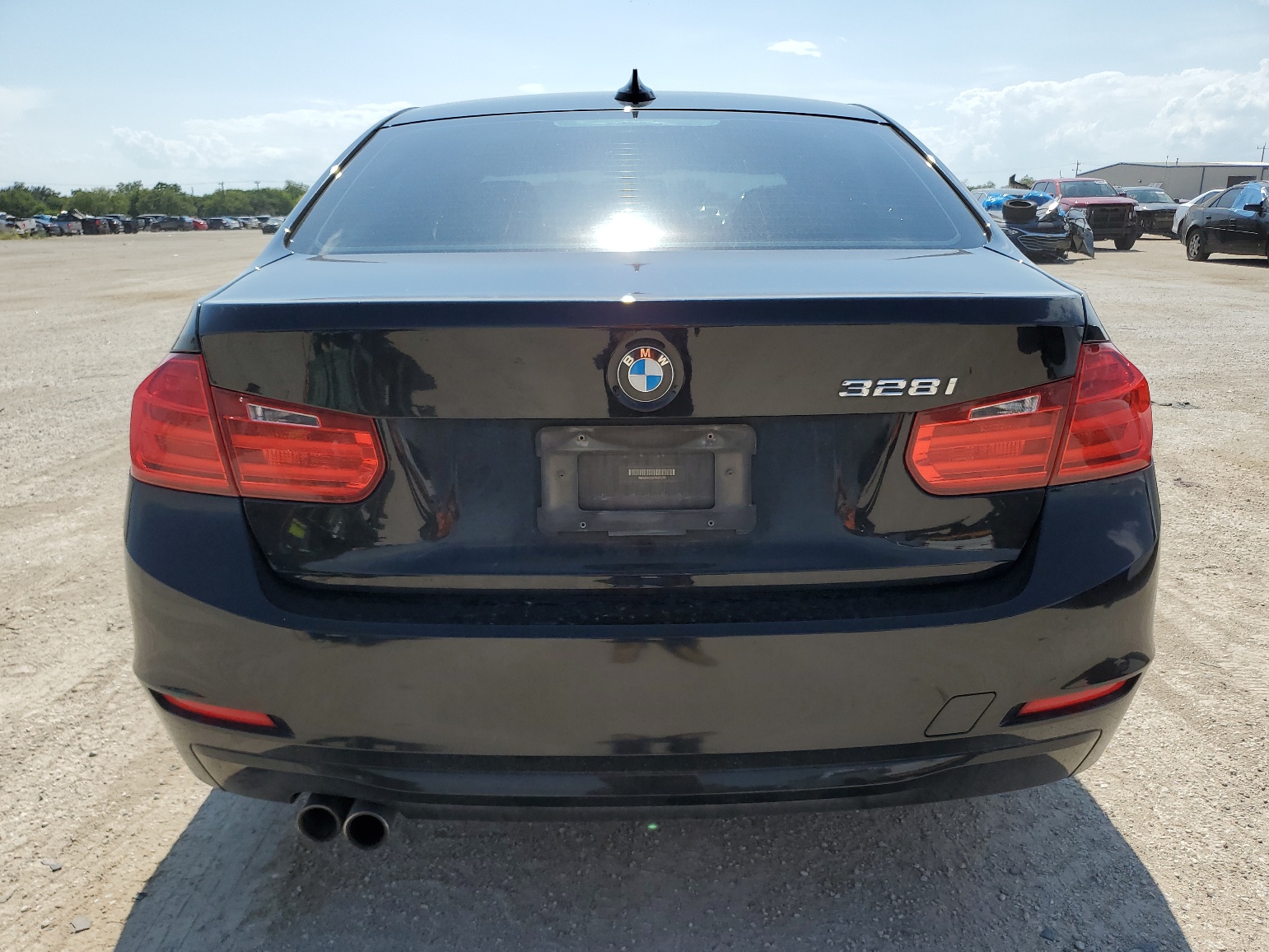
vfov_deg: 51.4
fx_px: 990
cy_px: 486
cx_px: 643
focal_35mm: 27
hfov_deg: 65.3
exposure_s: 1/5000
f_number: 1.5
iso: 50
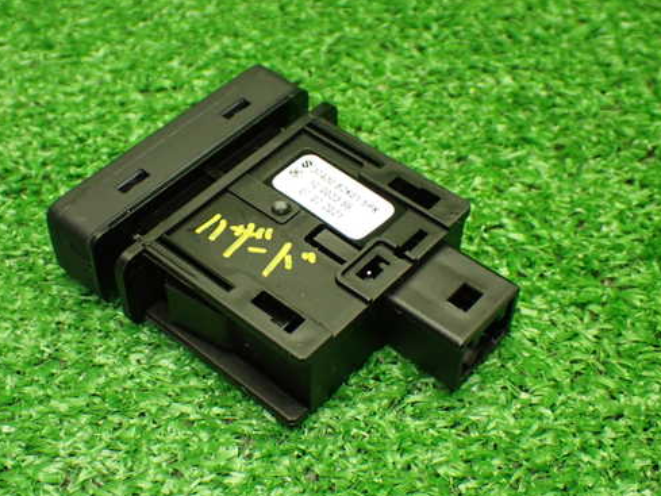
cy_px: 246
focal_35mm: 54
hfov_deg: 35.4
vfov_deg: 27.0
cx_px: 270
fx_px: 1031
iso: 800
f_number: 2.9
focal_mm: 7.84
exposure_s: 1/100
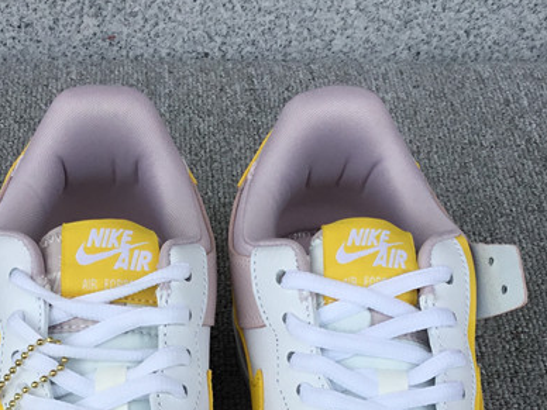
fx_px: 1138
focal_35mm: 72
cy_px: 437
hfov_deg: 27.0
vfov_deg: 19.7
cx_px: 214
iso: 25
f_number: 2.4
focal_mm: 3.3
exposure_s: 1/460
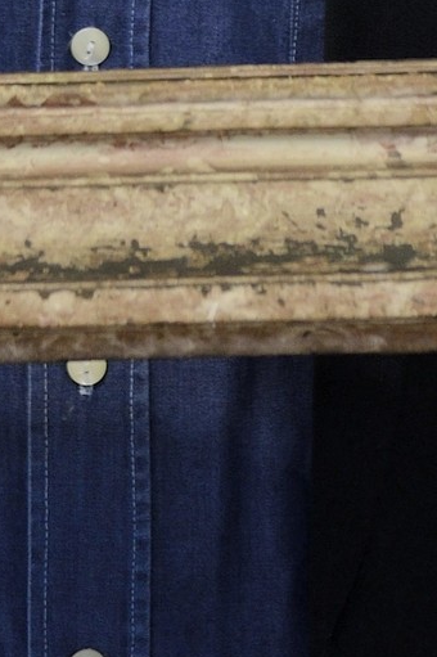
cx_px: 129
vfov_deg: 7.0
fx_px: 5141
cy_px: -806
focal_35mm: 282
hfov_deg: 4.9
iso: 800
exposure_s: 1/50
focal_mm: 60
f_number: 3.5
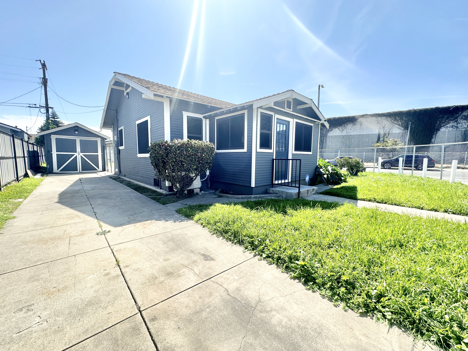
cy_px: 176
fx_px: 189
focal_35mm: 14
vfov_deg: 85.7
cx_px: 234
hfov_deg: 102.1
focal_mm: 2.22
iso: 50
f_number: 2.2
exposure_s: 1/842
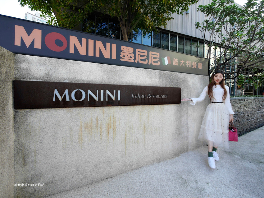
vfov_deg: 85.6
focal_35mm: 14
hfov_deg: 102.1
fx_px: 107
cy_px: 99
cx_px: 132
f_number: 4.5
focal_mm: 7
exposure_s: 1/160
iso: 200
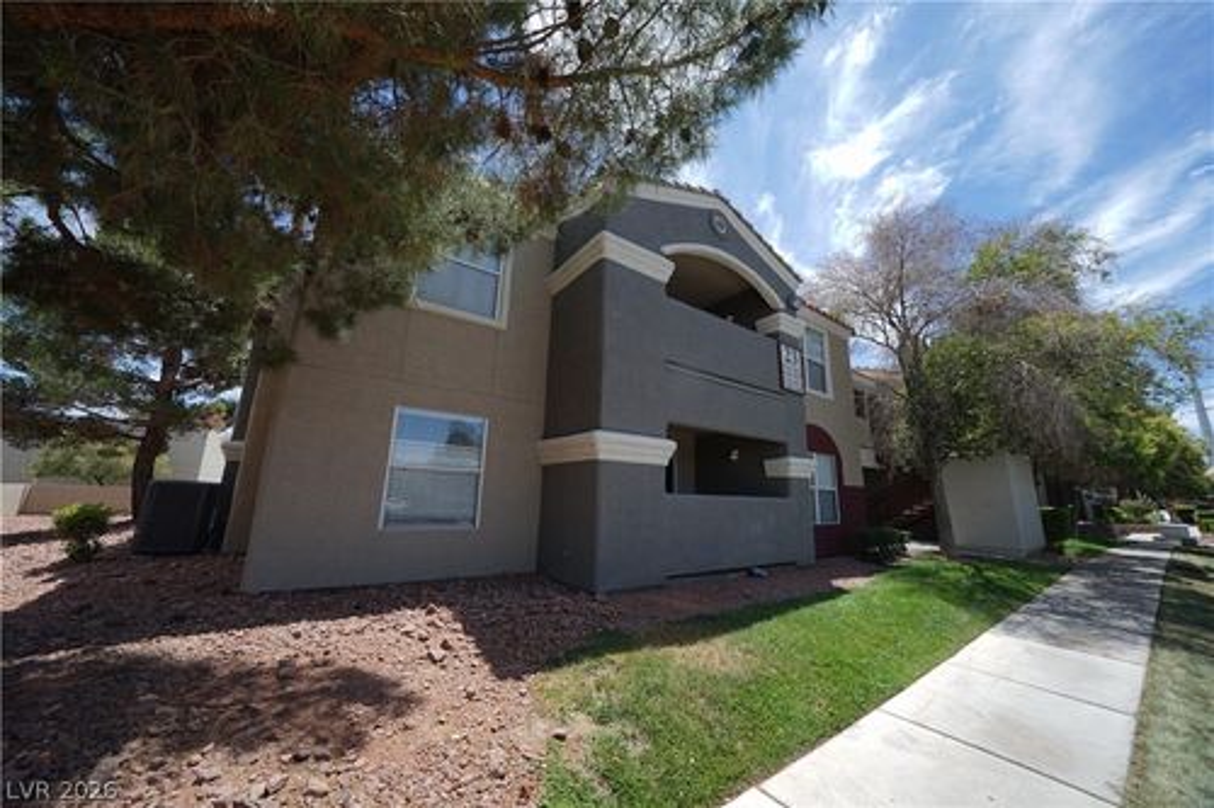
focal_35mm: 12
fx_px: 405
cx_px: 607
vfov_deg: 90.0
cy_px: 404
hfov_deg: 112.6
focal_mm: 12
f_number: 7.1
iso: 50
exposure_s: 1/125
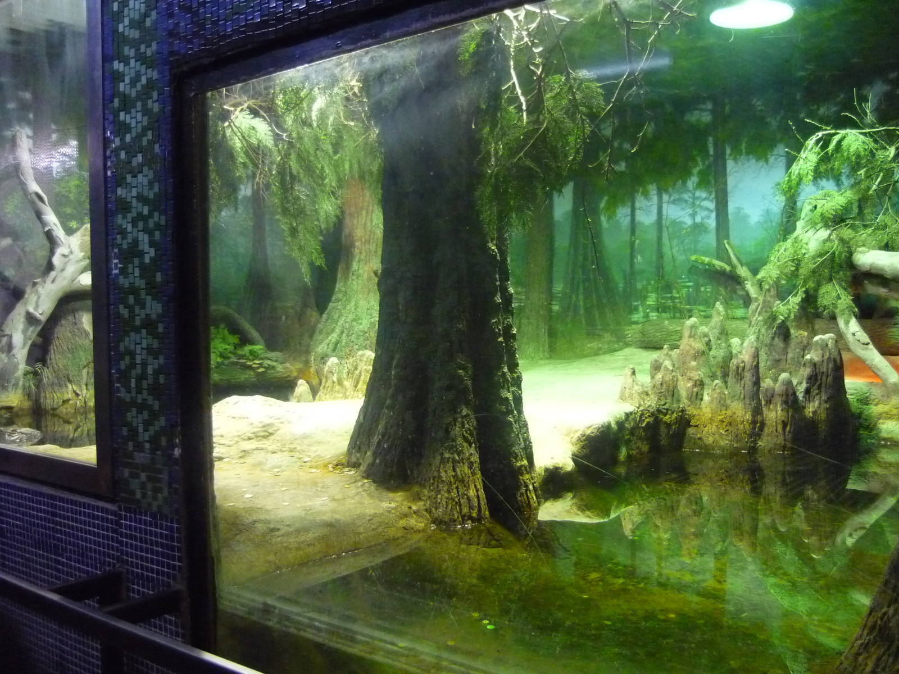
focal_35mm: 33
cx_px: 450
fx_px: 857
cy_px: 337
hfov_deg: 55.4
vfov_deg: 42.9
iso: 800
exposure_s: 1/30
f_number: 2.8
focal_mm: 5.5
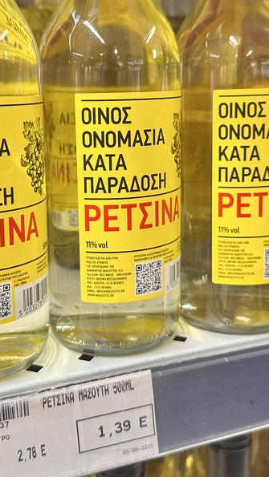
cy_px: 186
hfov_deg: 26.5
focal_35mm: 45
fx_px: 570
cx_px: 121
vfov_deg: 45.2
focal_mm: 6.86
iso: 160
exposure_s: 1/100
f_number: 1.78
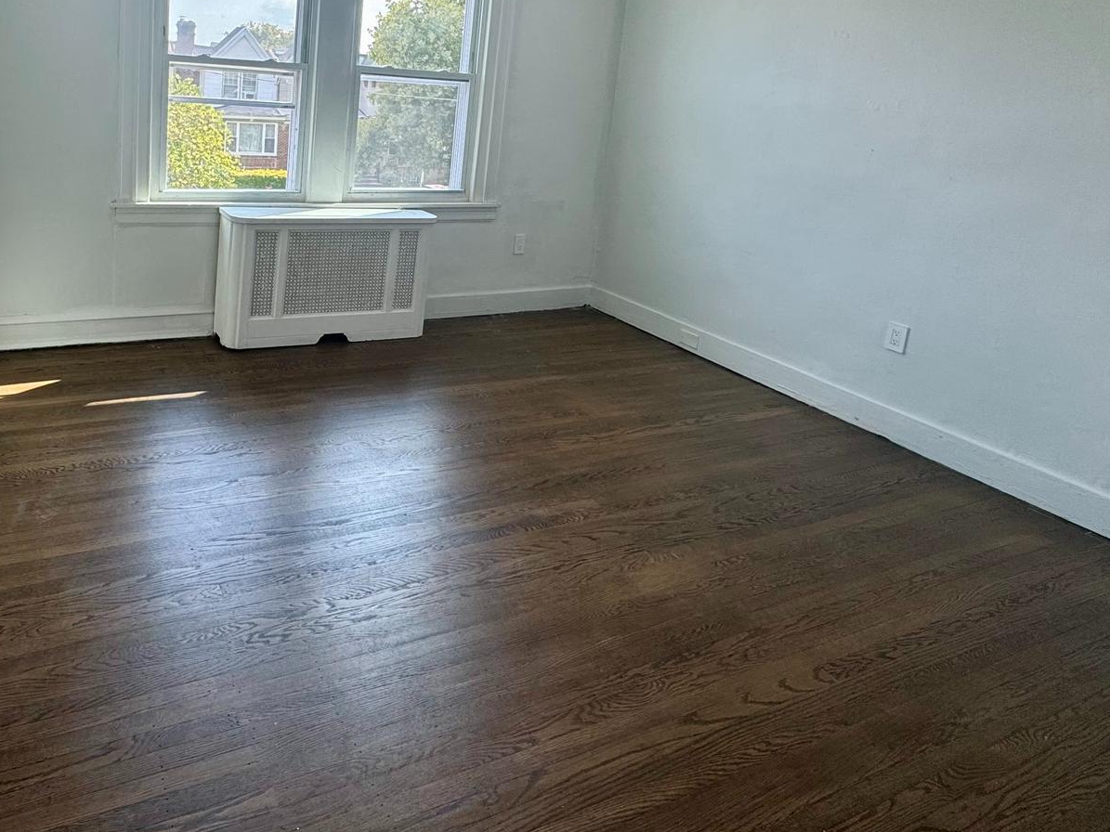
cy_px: 211
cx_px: 346
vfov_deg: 54.2
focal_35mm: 24
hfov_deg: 69.0
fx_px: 770
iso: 50
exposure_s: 1/120
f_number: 2.2
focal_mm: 2.22
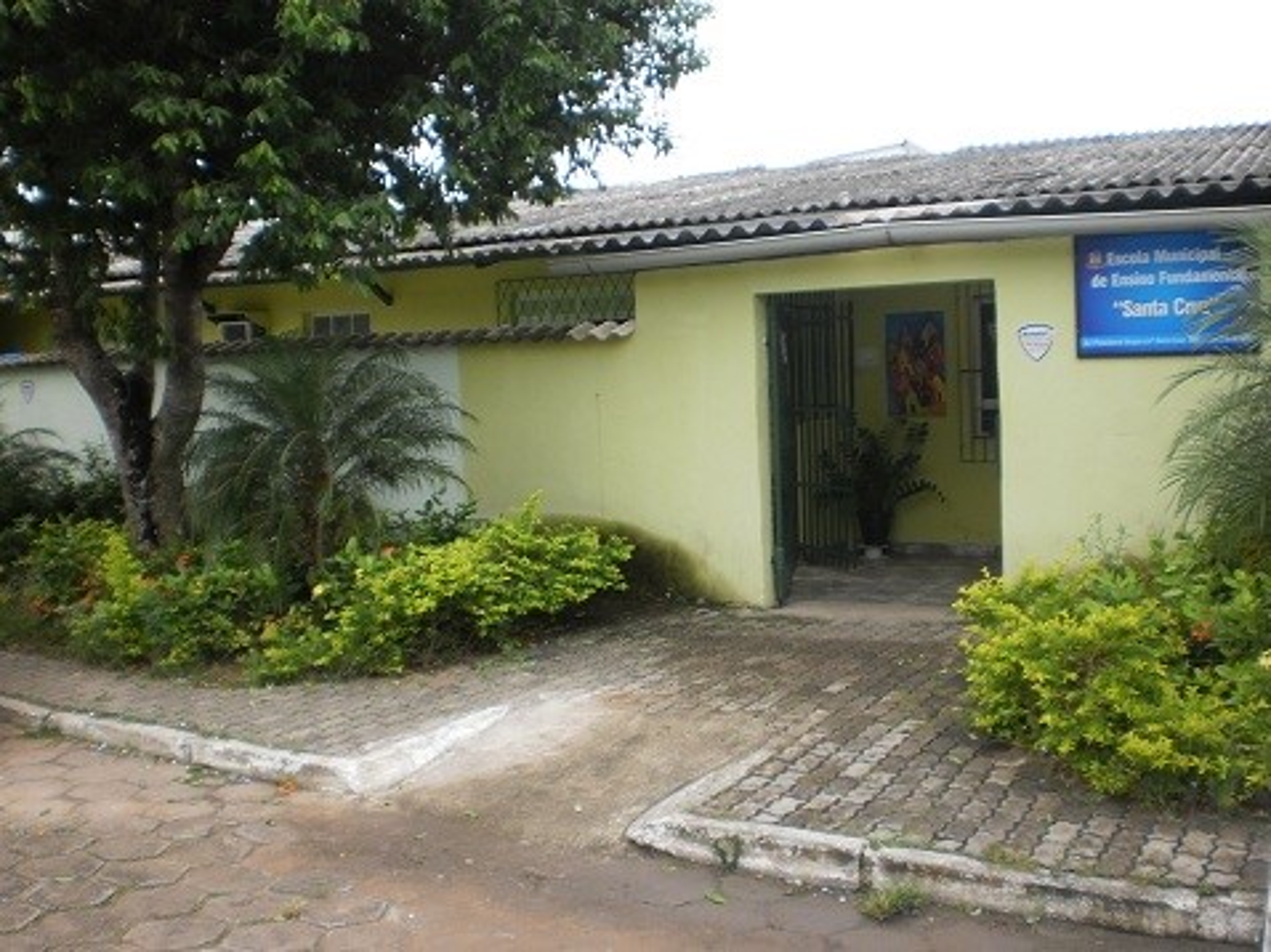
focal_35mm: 36
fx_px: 1321
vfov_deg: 39.6
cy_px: 476
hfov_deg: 51.4
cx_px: 636
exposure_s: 1/400
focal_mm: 6.3
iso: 100
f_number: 3.1
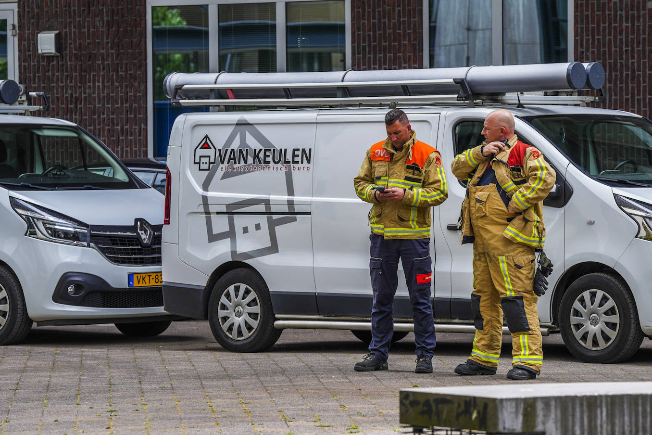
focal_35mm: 211
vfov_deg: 6.5
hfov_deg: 9.7
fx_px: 3821
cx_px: 442
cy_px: 154
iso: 100
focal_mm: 149
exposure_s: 1/320
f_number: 5
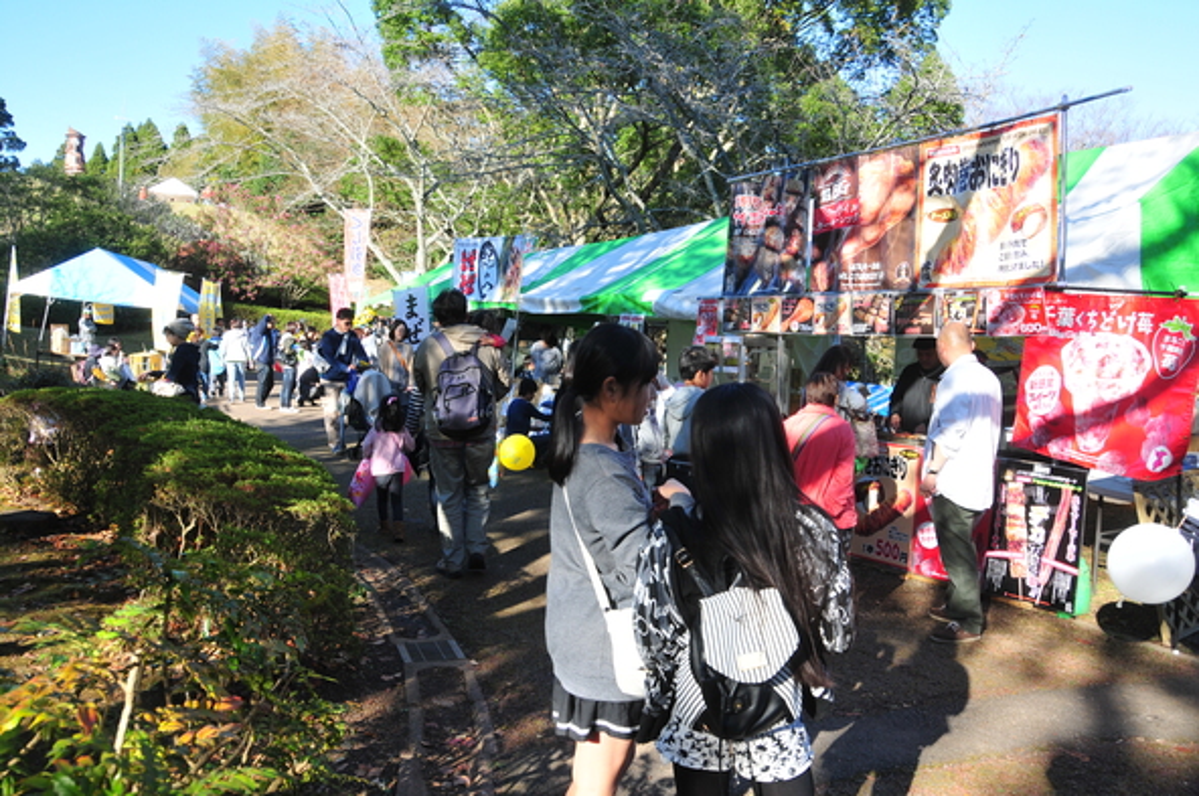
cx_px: 600
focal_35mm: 30
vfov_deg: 43.5
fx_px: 998
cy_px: 398
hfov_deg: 62.0
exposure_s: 1/250
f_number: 5.6
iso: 250
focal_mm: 20
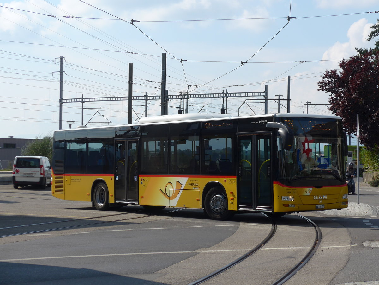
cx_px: 190
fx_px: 876
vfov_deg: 18.4
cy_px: 142
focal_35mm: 80
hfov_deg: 24.4
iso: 80
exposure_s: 1/800
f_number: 4.4
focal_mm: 16
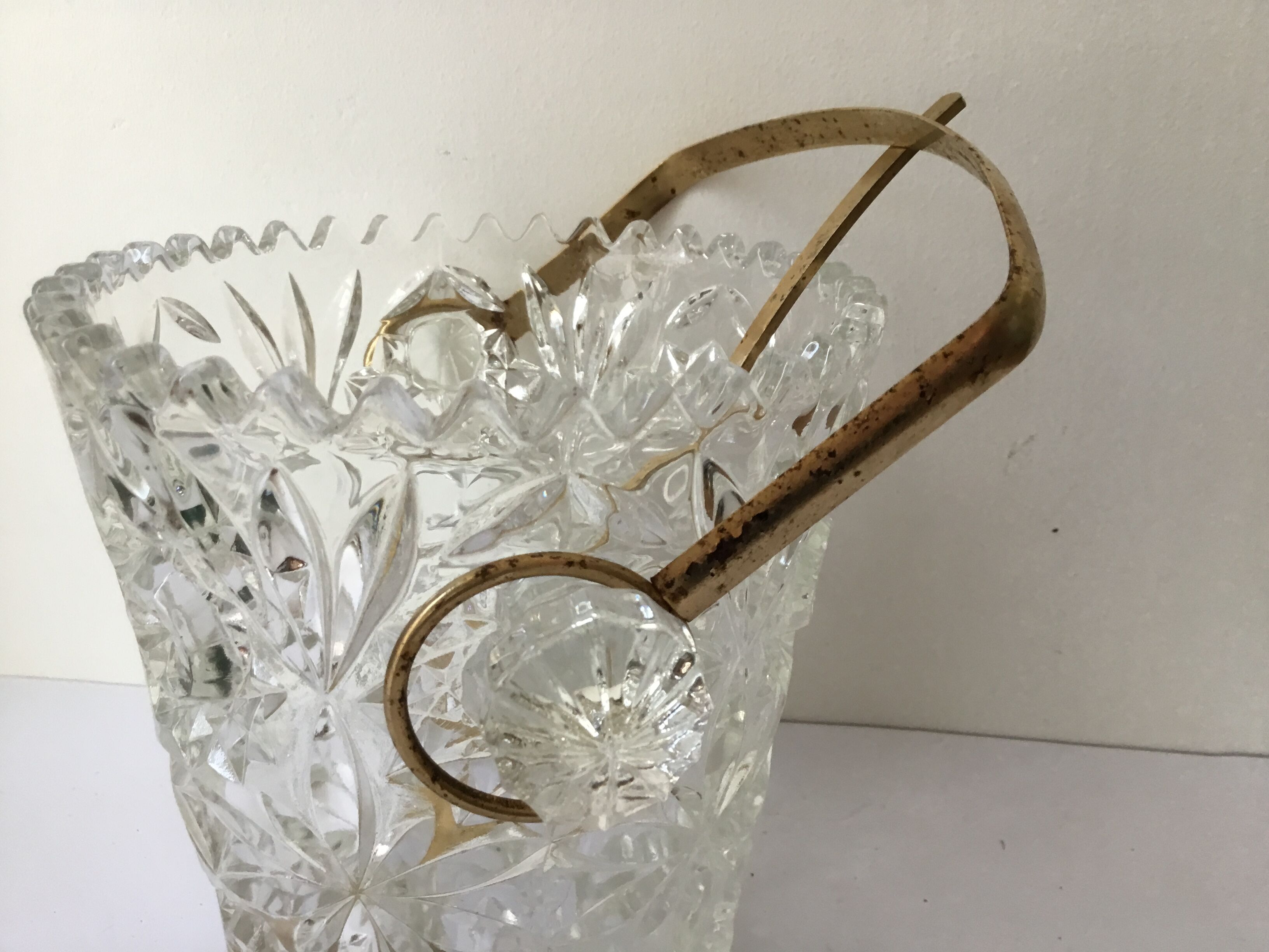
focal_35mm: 31
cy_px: 476
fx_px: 1136
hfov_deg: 58.4
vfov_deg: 45.4
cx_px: 634
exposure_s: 1/33
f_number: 2.4
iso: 80
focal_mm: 3.3
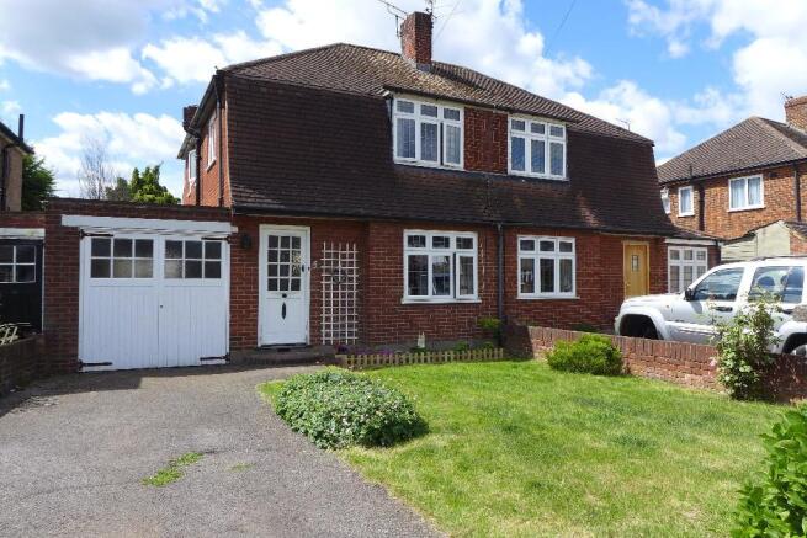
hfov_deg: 73.7
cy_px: 269
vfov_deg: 53.2
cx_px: 404
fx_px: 538
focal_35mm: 24
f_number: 2.8
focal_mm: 4.7
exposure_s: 1/1000
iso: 80
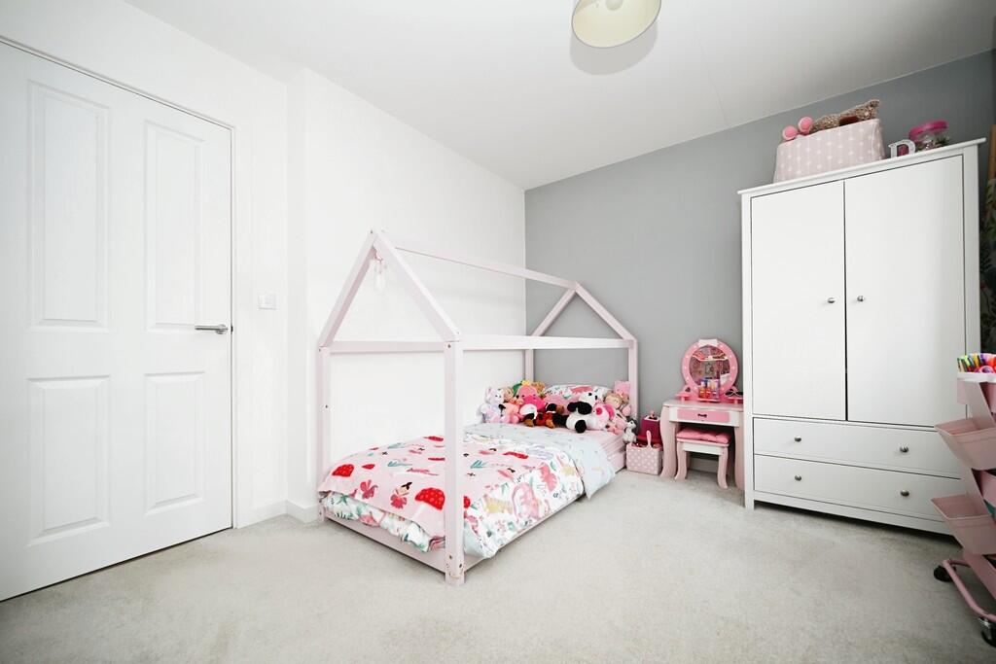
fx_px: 387
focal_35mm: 14
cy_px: 332
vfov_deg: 81.2
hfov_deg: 104.2
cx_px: 498
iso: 320
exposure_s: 1/60
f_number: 4
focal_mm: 14
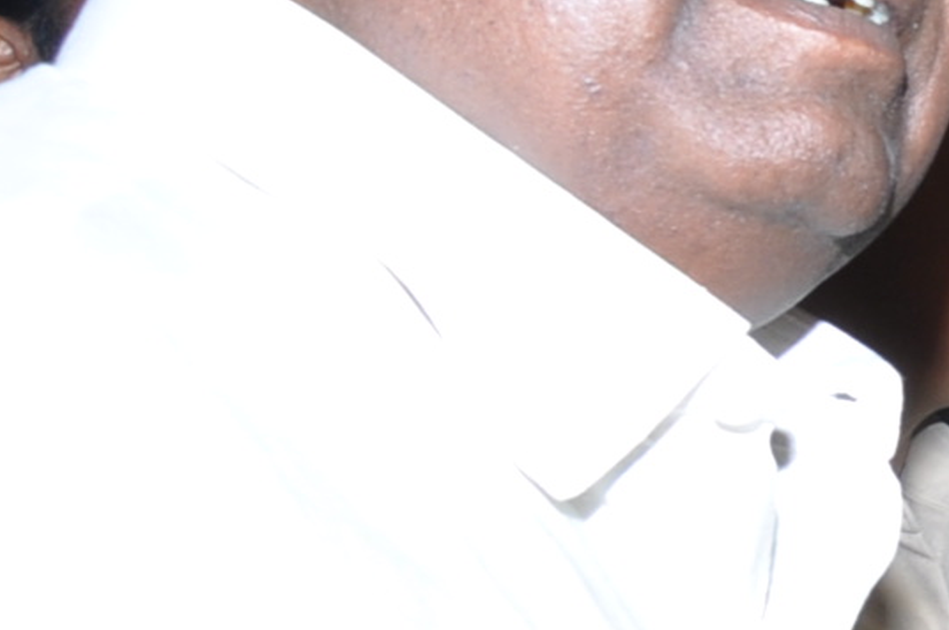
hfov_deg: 10.3
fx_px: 4265
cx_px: 2539
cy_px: 770
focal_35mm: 162
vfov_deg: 8.4
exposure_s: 1/125
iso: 200
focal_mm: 18
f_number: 11
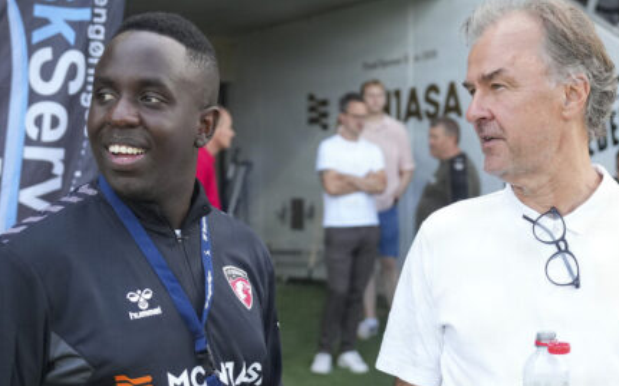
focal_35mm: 80
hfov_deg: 25.6
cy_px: 282
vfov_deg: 16.2
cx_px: 434
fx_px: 1349
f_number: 2.8
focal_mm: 33
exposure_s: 1/1600
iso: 800
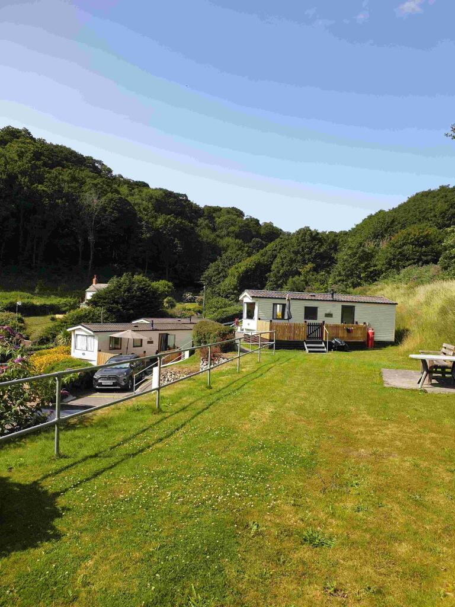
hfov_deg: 53.1
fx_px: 456
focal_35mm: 26
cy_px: 304
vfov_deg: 67.3
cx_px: 228
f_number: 2.4
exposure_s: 1/952
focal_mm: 4.3
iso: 50
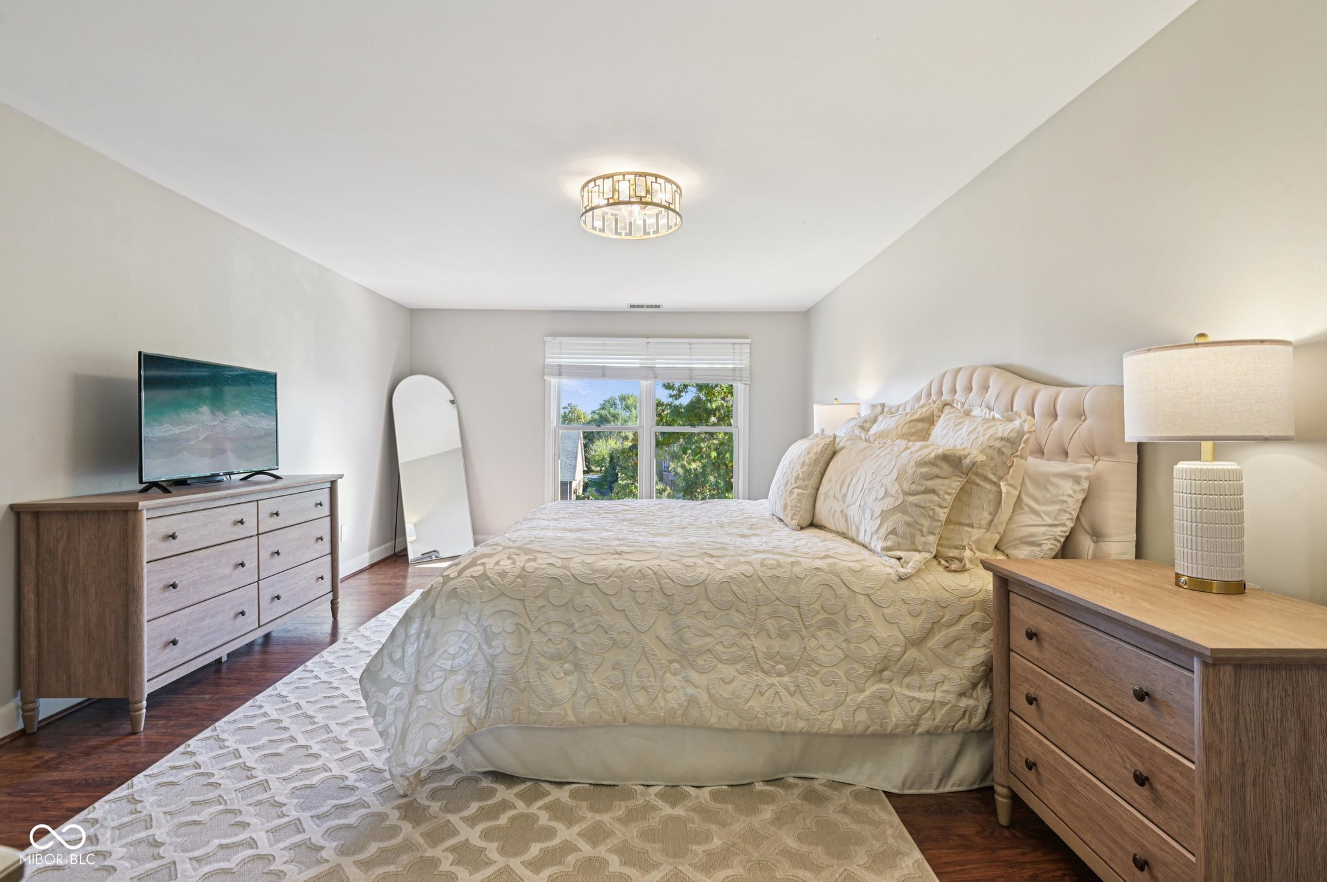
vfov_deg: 73.7
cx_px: 664
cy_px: 441
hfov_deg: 96.8
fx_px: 589
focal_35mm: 16
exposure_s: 1/15
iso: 360
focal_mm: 16
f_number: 8
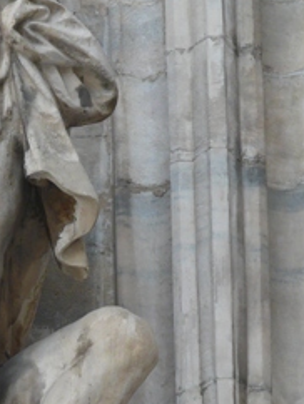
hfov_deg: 2.2
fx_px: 7960
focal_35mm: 681
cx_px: -49
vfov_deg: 2.9
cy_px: 109
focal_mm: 40.8
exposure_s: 1/160
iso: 100
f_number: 4
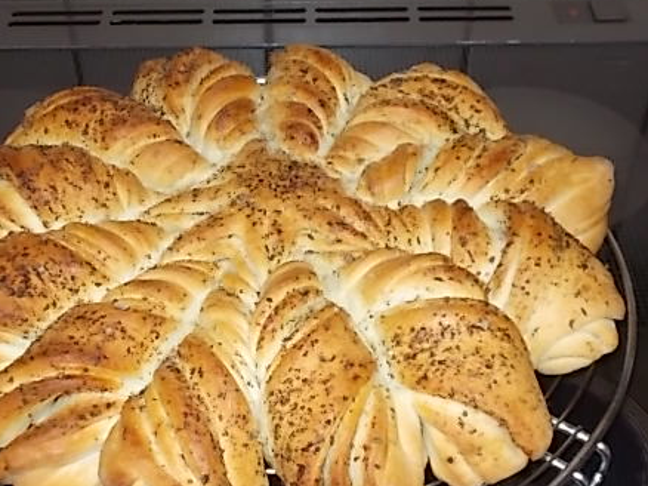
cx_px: 284
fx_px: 1066
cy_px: 322
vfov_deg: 25.5
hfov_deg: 33.8
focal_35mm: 57
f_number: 3.9
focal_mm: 6.9
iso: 200
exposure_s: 1/30
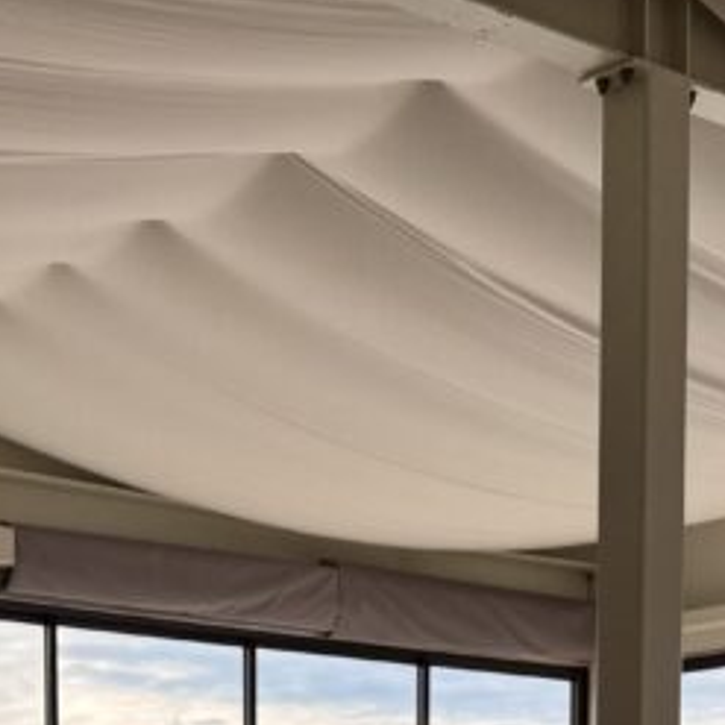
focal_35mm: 88
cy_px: 1060
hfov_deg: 19.7
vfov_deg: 17.8
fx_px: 2085
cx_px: 352
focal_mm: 6.76
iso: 80
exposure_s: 1/1493
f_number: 1.78
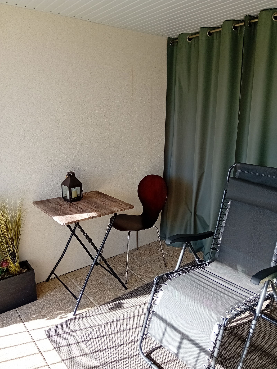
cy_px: 184
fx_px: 299
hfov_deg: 49.7
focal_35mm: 28
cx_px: 138
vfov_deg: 63.4
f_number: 2.8
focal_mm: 3.38
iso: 125
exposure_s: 1/113
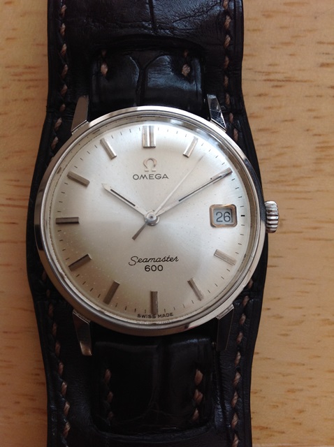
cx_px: 167
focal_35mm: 35
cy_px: 224
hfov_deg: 40.6
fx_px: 451
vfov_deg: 52.7
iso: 64
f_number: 2.4
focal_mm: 4.28
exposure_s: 1/30
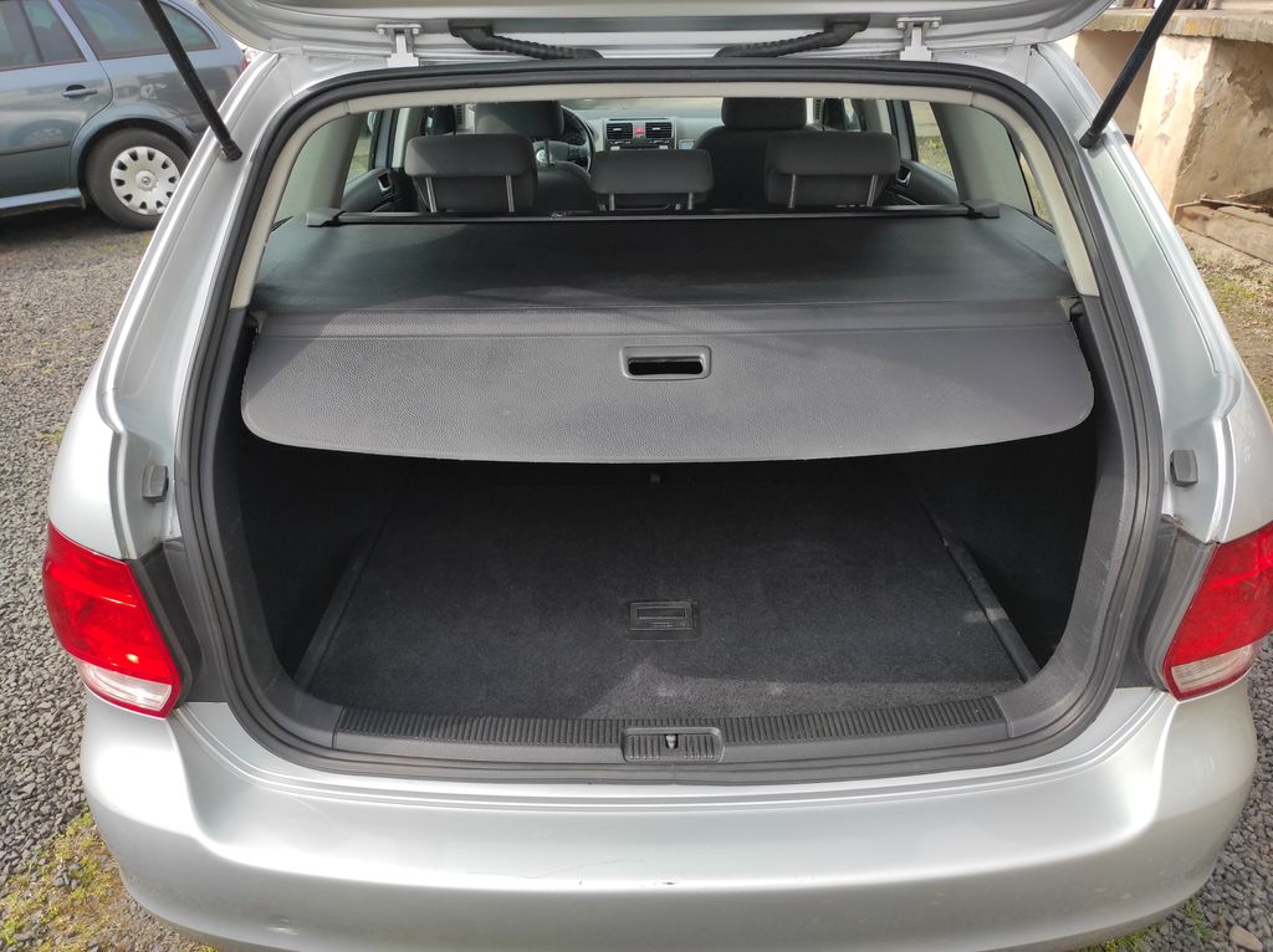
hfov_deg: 69.4
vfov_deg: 54.8
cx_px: 636
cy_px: 476
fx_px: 919
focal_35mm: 25
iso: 100
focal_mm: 5.43
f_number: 1.89
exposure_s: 1/1002
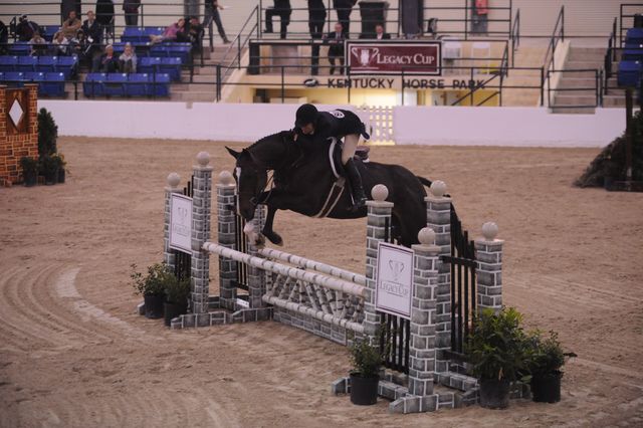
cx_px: 322
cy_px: 214
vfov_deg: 13.0
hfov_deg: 19.5
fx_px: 1874
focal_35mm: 105
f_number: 2.8
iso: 5000
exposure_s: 1/400
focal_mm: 105
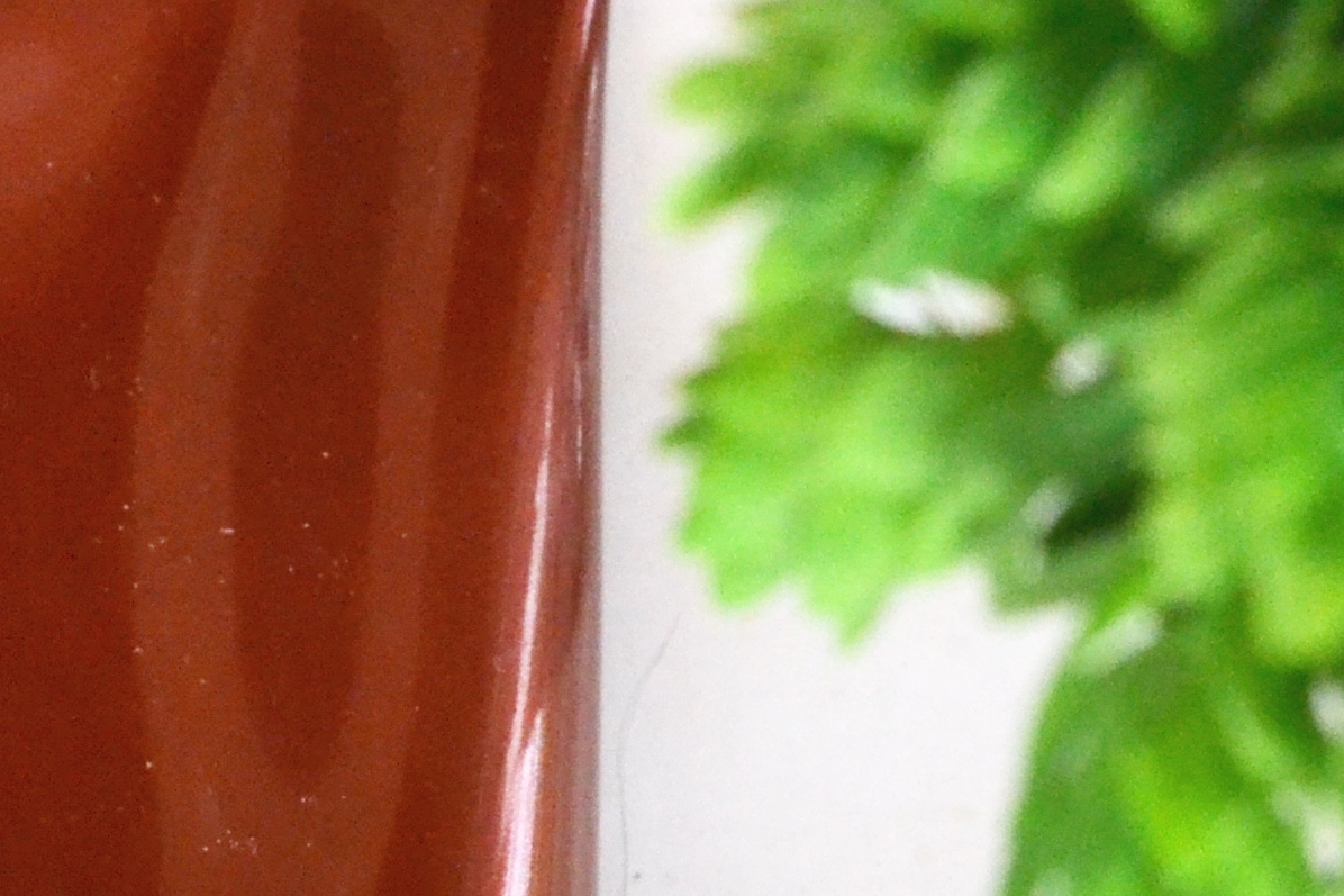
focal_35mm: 289
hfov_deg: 7.1
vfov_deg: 4.7
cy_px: 1135
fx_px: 10787
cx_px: 418
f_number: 5
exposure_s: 1/800
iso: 1600
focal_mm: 50
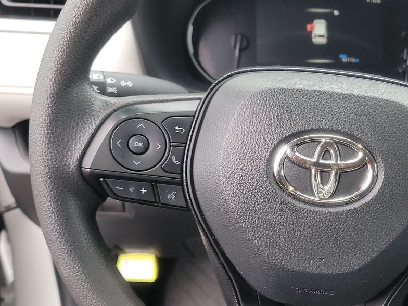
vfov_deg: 29.6
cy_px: 181
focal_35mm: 49
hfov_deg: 37.4
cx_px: 332
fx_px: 578
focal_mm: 6.7
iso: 307
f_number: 1.8
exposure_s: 1/59
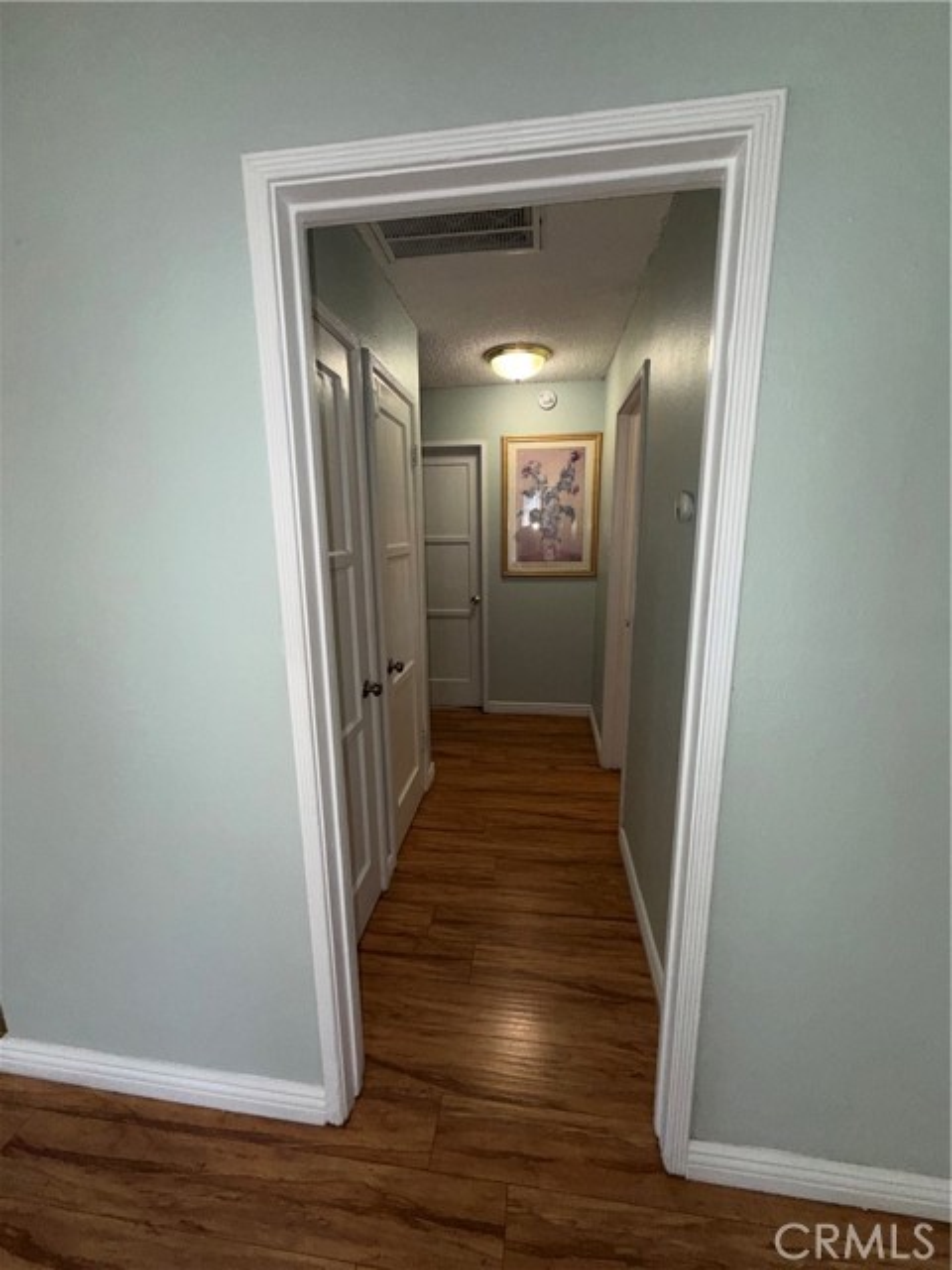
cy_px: 635
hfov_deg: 85.7
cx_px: 476
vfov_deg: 102.1
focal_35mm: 14
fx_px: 513
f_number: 2.2
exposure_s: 1/60
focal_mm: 2.22
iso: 100
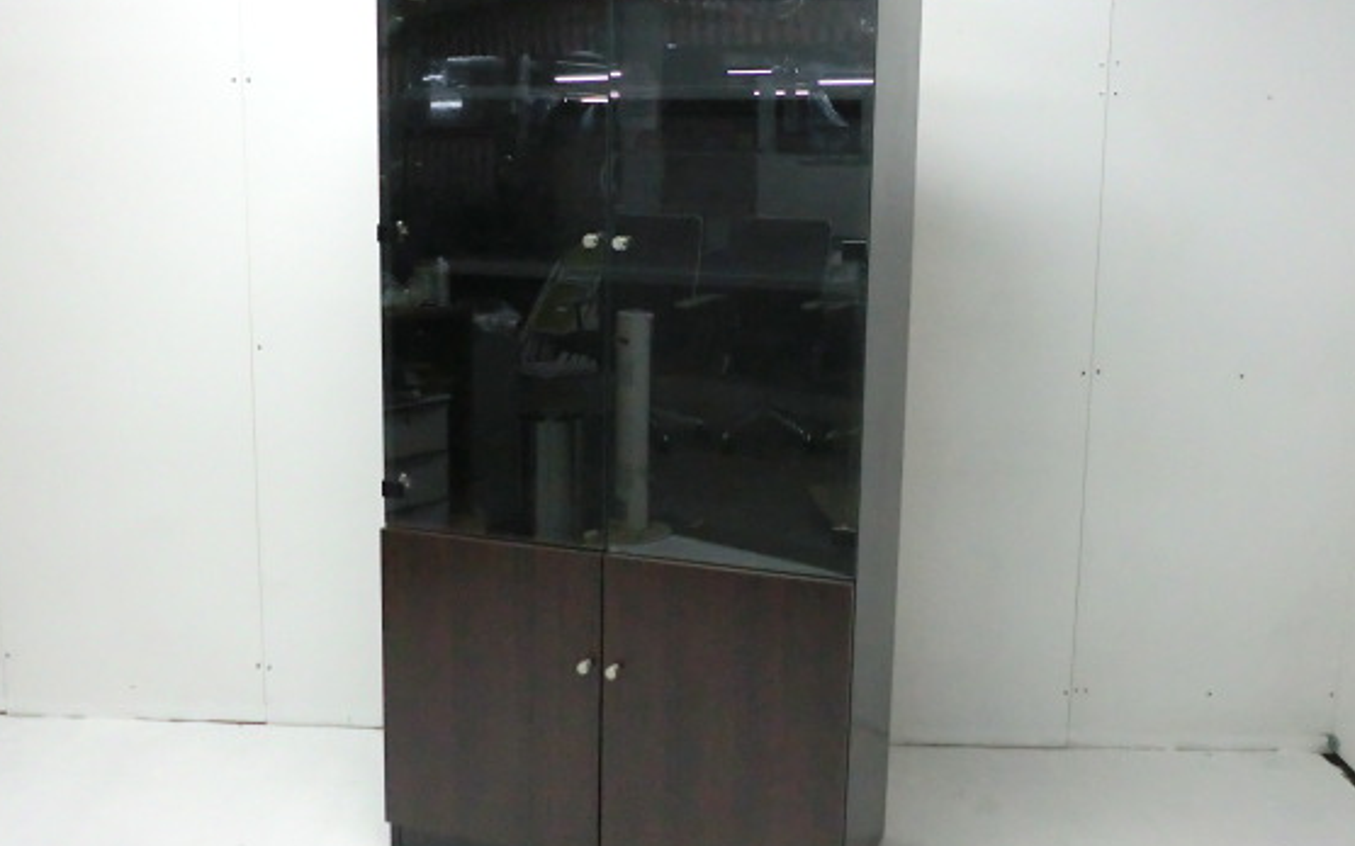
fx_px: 1440
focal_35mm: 39
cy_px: 372
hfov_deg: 50.4
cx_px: 664
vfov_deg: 32.7
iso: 640
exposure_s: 1/60
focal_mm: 5.8
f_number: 3.5
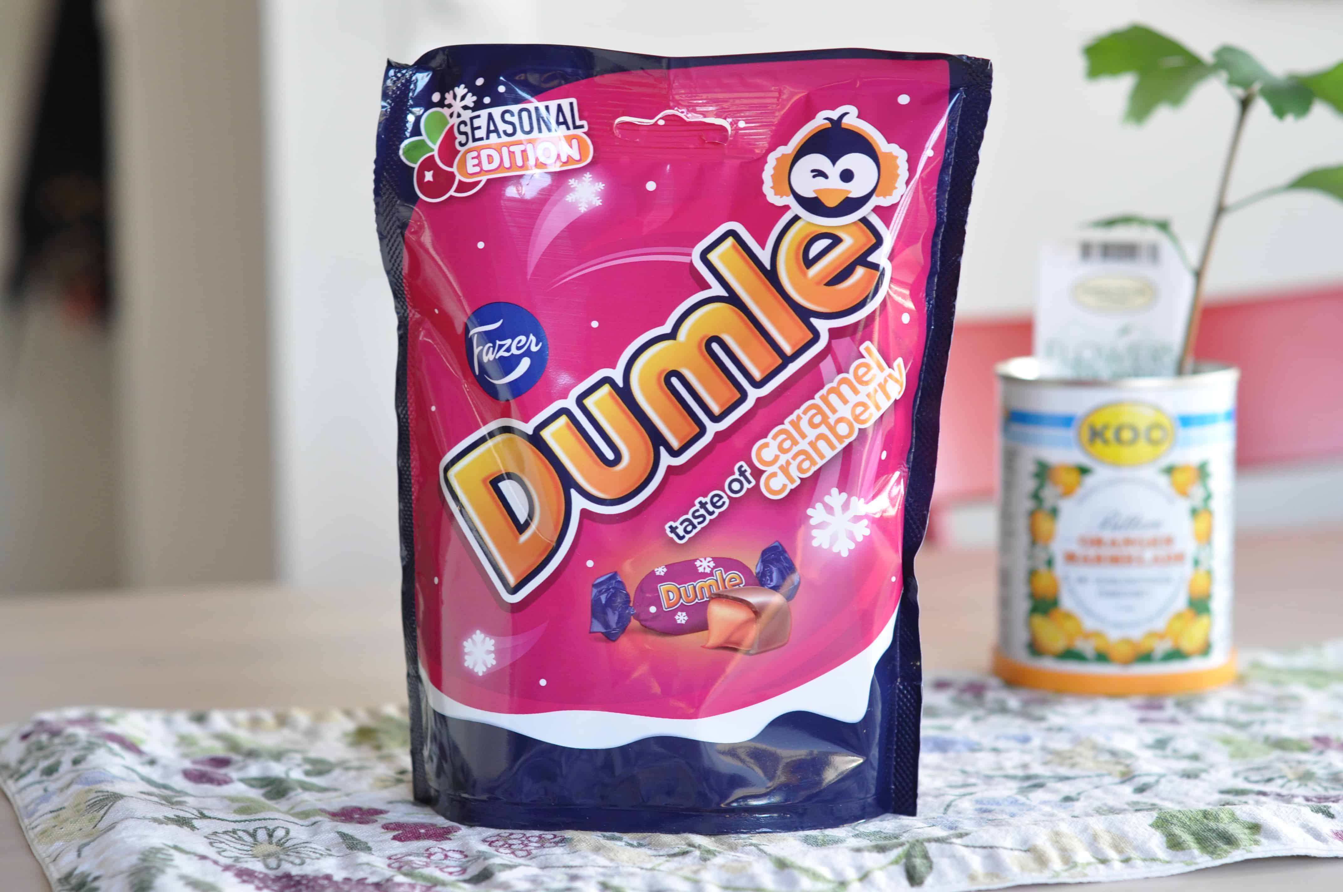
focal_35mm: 75
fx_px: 2794
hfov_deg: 27.0
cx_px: 672
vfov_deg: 18.1
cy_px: 446
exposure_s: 1/60
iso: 560
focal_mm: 50
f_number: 4
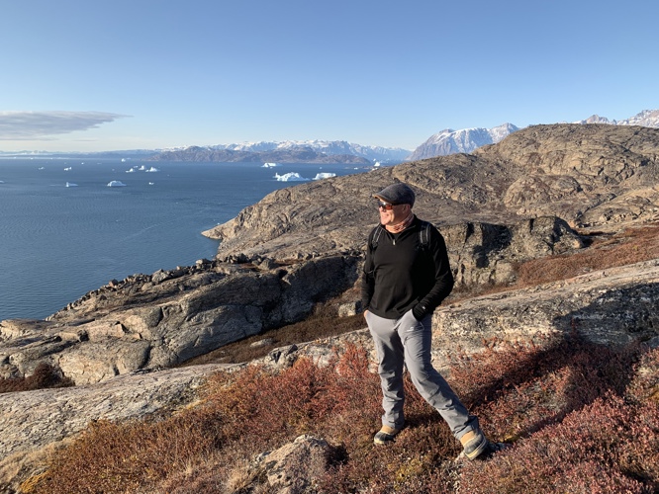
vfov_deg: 53.1
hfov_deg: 67.3
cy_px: 247
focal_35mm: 26
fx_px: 495
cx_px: 330
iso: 25
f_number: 1.8
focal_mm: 4.25
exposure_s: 1/1490
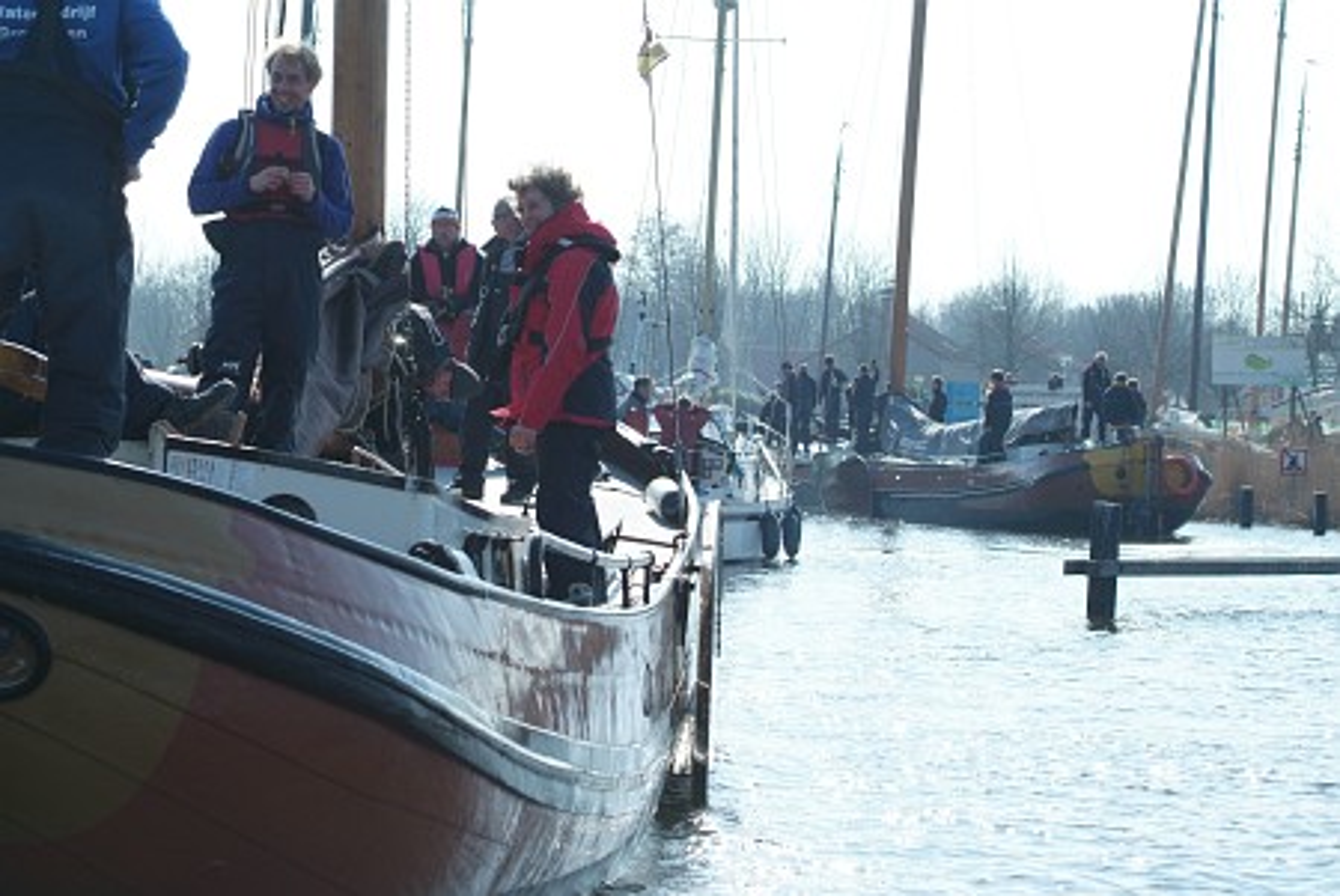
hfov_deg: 19.4
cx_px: 670
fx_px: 3912
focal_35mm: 105
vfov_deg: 13.1
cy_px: 448
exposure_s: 1/500
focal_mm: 70
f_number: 9.5
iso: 400
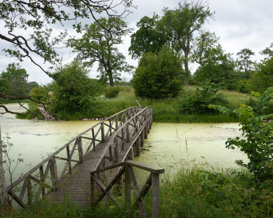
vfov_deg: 51.5
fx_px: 226
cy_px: 111
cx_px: 147
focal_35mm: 28
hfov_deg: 62.1
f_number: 11
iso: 800
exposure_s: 1/320
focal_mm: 24
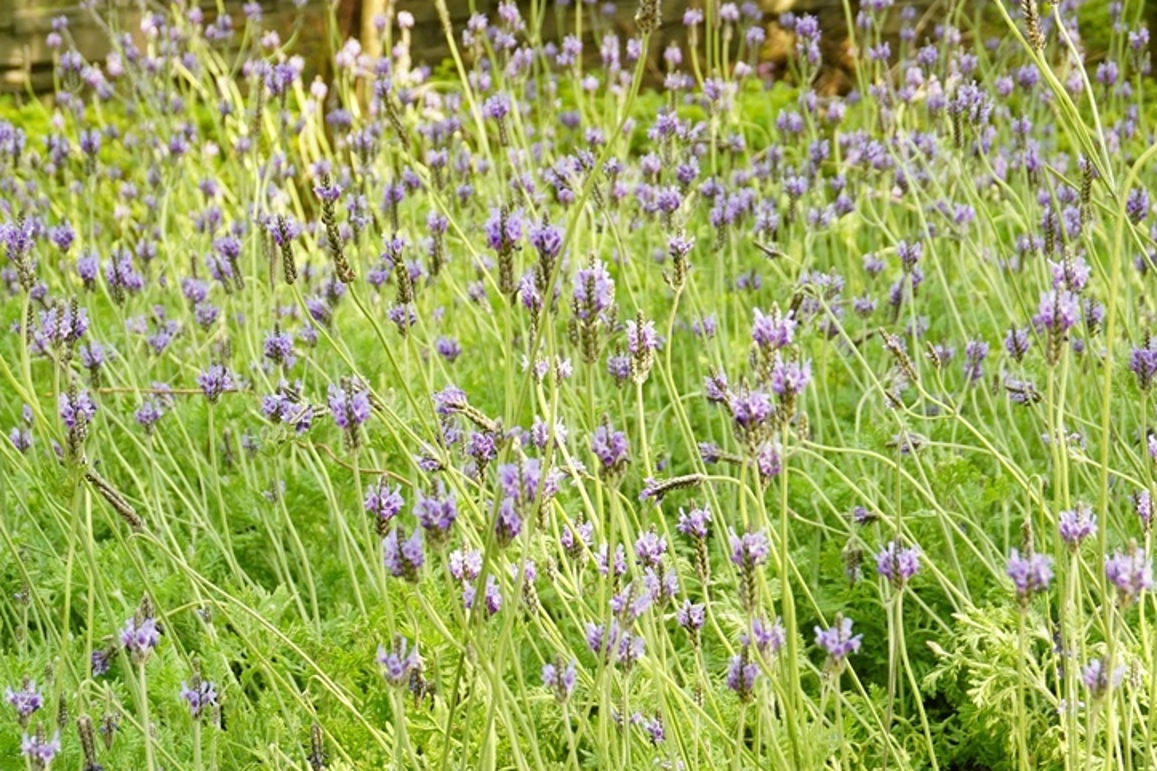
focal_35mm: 68
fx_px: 2185
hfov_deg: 29.7
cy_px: 335
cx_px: 554
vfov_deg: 20.0
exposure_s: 1/60
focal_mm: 32
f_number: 5
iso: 100
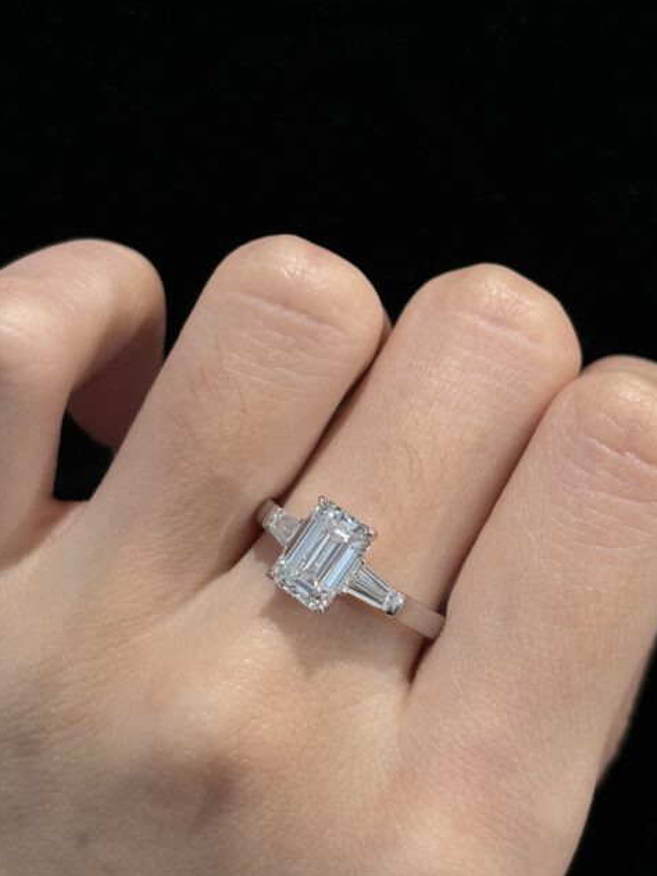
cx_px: 301
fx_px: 1669
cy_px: 437
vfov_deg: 29.4
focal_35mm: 66
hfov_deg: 22.3
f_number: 1.6
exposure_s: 1/224
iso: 32
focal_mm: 5.96
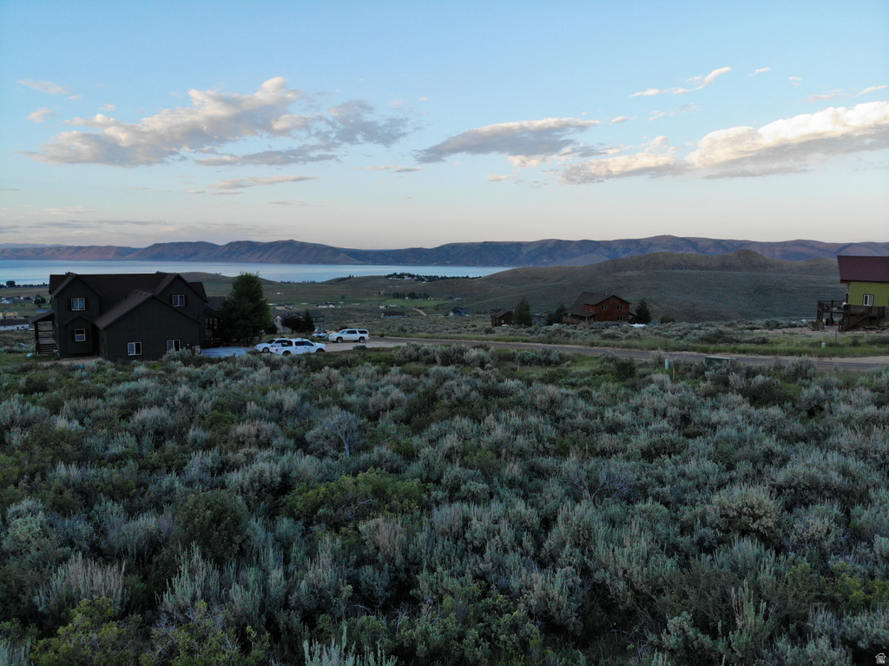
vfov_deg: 56.8
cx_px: 444
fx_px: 616
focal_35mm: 24
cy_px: 333
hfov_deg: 71.6
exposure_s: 1/115
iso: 100
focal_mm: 4.5
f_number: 2.8
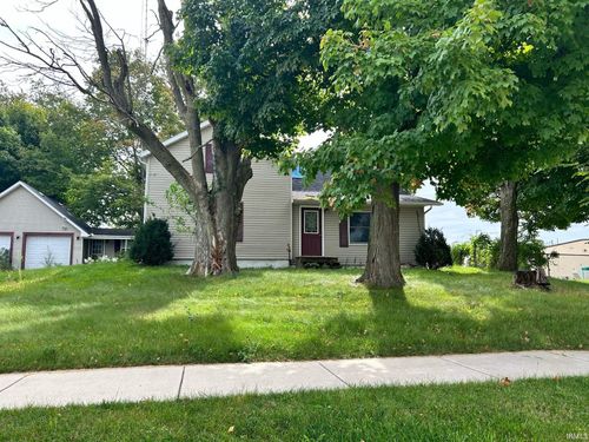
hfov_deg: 67.3
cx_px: 294
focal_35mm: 26
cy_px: 221
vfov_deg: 53.1
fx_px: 442
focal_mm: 5.7
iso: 50
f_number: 1.5
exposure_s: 1/743
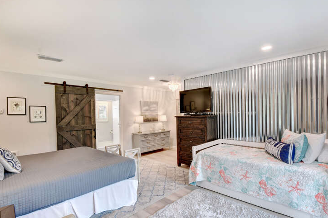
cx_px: 172
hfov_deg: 91.4
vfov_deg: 68.8
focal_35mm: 18
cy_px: 114
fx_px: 160
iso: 400
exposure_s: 1/15
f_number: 8
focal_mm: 11
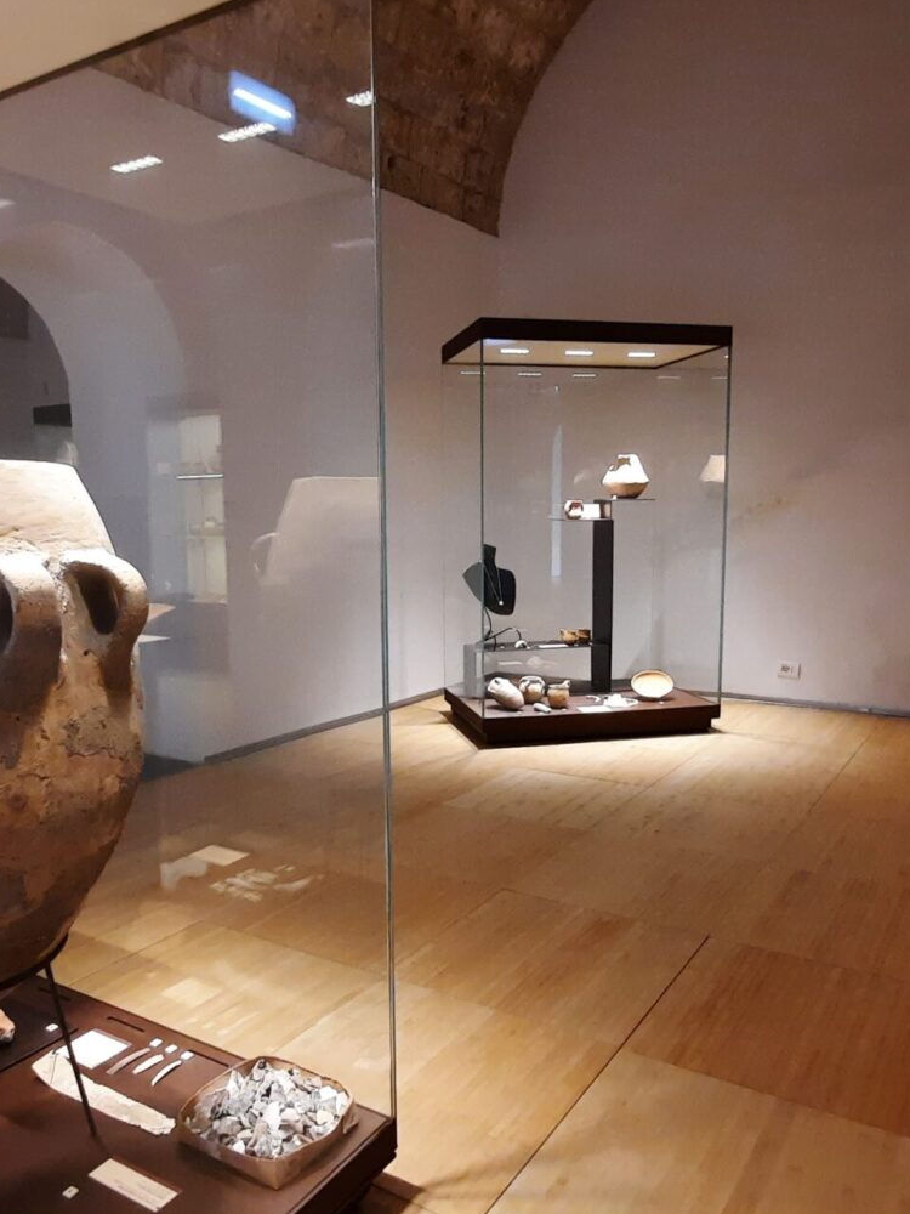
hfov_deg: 53.1
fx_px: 911
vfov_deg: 67.3
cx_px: 448
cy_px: 635
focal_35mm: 26
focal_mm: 1.74
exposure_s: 1/33
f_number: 2.2
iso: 160
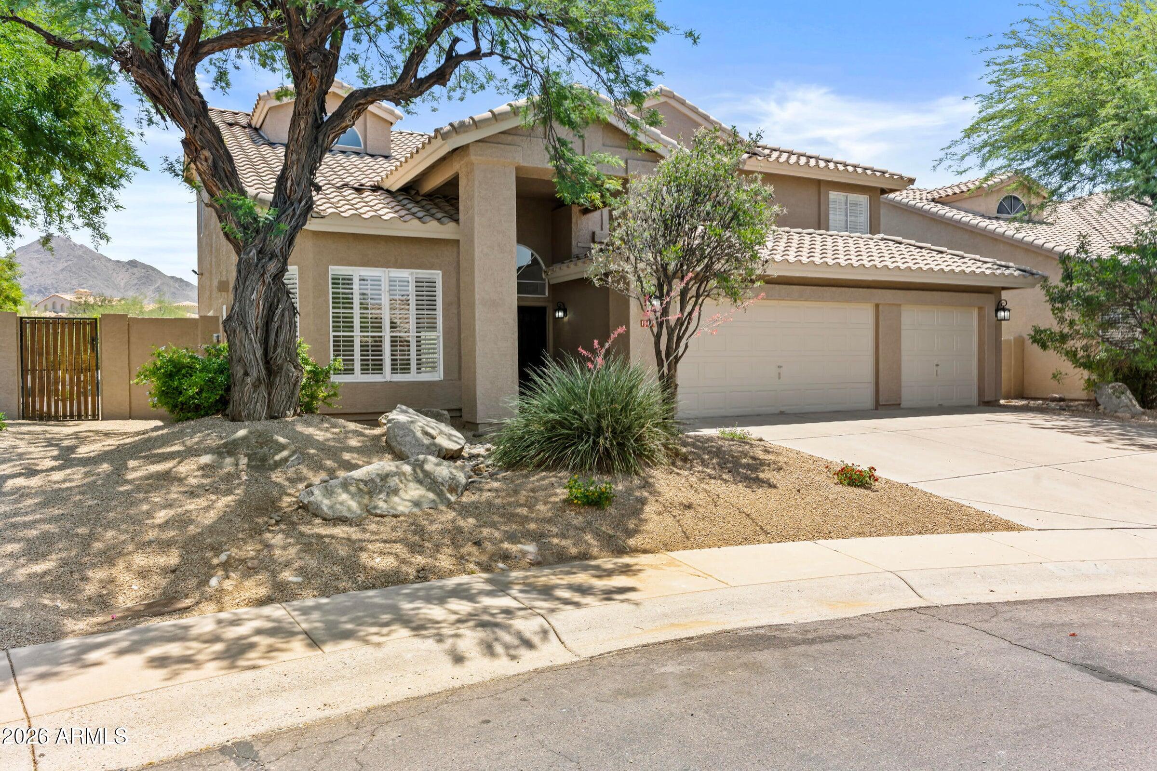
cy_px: 386
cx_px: 578
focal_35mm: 25
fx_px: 803
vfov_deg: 51.3
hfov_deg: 71.5
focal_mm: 25
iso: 250
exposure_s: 1/80
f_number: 9
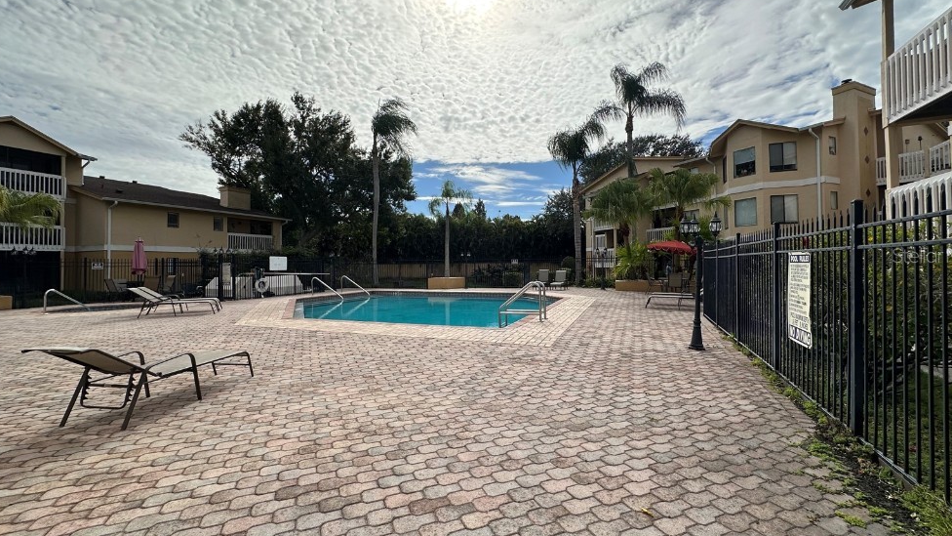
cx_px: 485
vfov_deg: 67.0
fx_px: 404
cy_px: 255
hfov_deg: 99.4
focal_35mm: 16
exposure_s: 1/4651
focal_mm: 2.22
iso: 50
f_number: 2.2
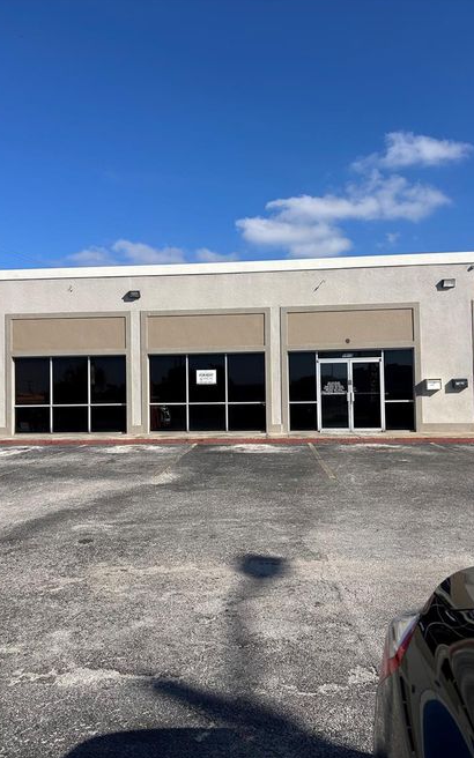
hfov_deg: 44.5
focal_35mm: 28
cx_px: 220
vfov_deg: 66.5
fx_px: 579
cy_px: 378
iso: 50
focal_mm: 5.7
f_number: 1.5
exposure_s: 1/6211
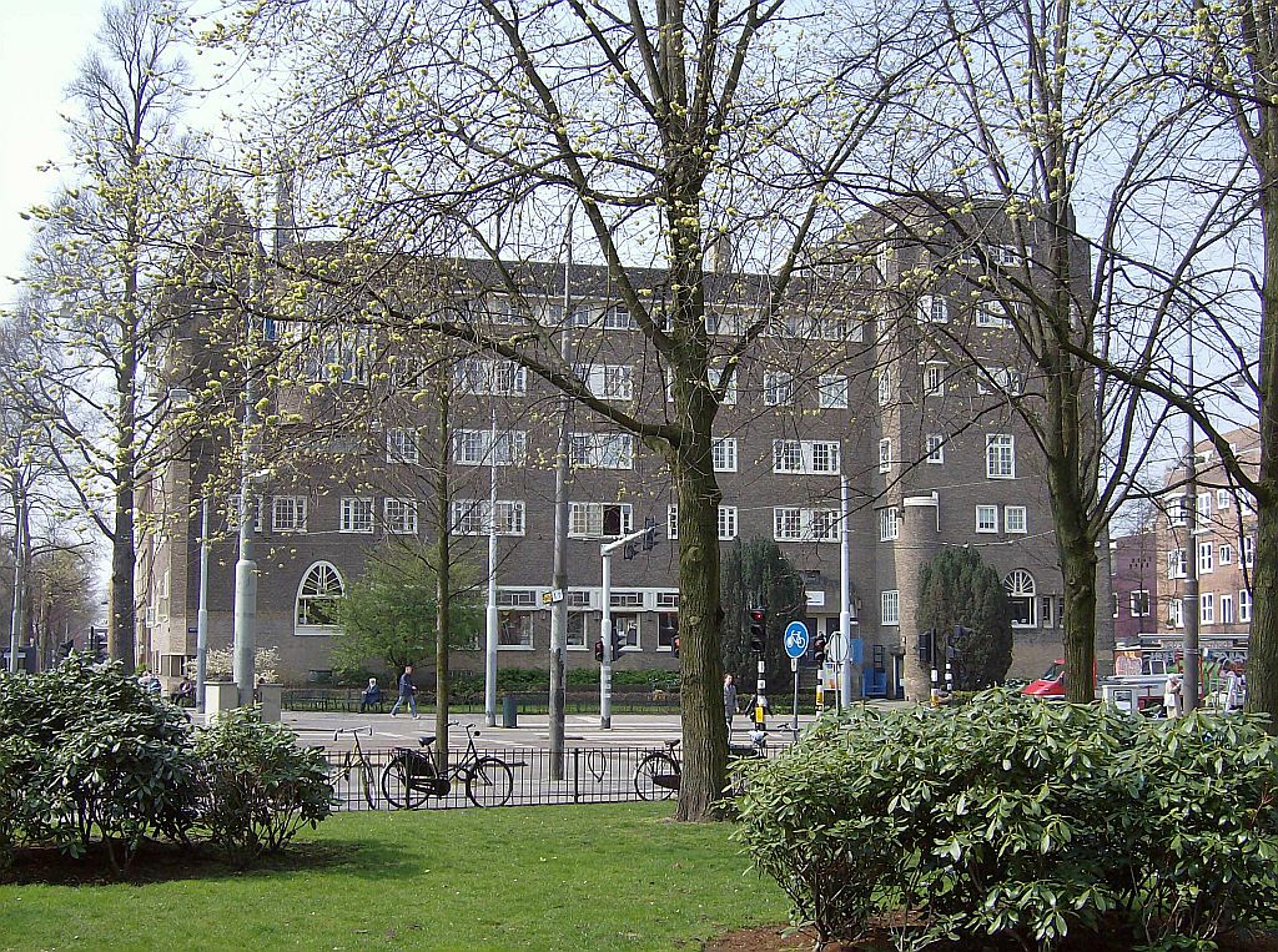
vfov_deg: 31.4
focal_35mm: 46
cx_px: 639
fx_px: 1694
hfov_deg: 41.3
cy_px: 476
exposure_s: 1/338
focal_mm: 7.7
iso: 100
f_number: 5.1
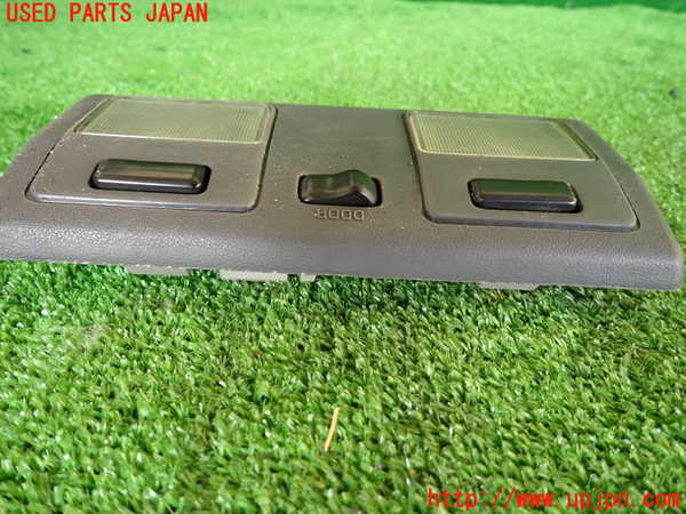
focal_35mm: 25
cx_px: 343
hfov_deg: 69.4
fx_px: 495
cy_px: 257
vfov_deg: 54.9
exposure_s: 1/50
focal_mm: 4.5
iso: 200
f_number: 2
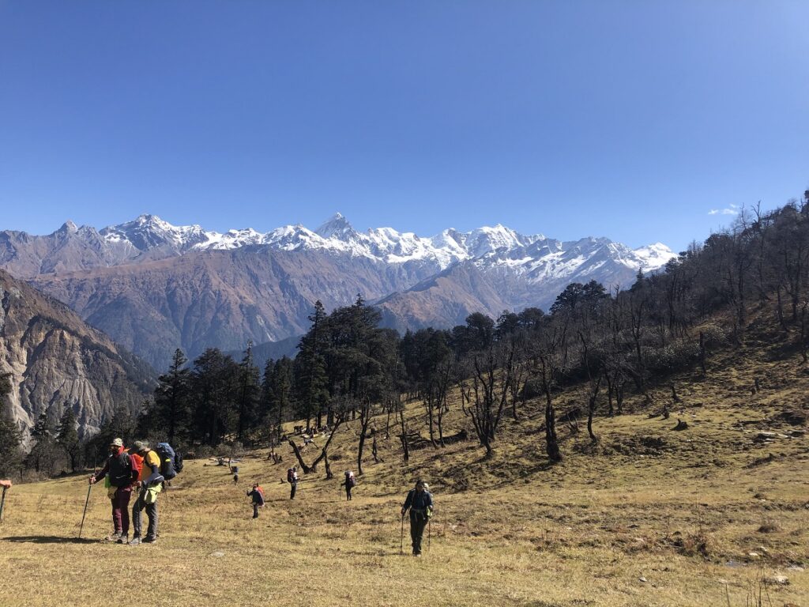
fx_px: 654
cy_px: 304
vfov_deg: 49.7
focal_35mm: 28
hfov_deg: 63.4
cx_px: 404
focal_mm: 3.99
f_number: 1.8
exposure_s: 1/1799
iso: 20
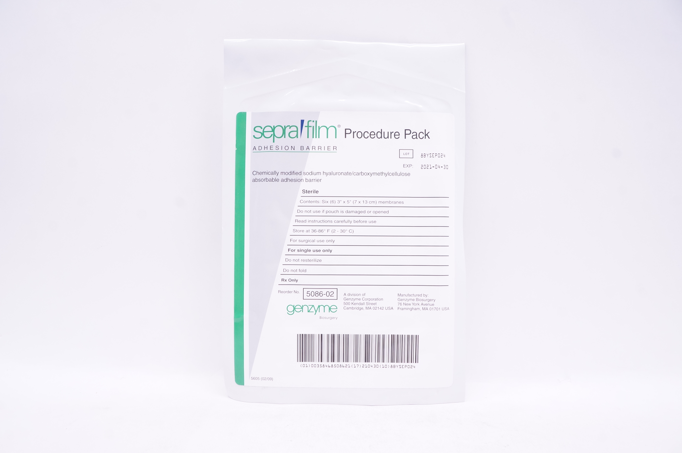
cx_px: 341
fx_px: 1561
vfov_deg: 16.5
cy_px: 226
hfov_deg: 24.6
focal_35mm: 82
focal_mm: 55
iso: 800
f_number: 10
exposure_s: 1/30
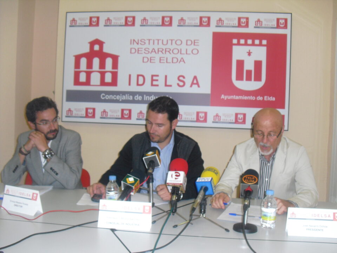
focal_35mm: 36
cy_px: 126
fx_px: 350
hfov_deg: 51.4
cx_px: 168
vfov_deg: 39.7
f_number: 3.1
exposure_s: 1/125
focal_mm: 6.3
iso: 200
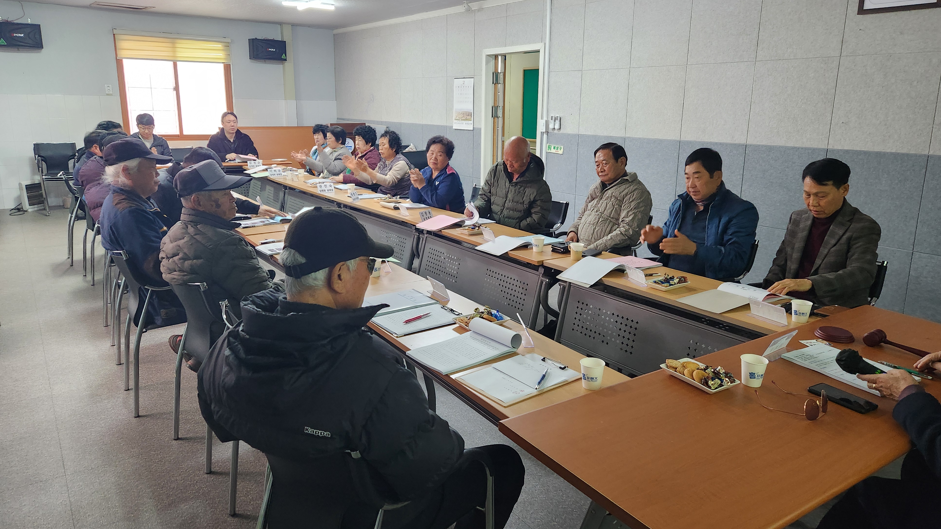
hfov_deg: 71.9
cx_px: 480
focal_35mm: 26
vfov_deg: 44.4
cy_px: 259
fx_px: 649
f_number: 1.8
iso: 400
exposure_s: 1/120
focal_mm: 5.4
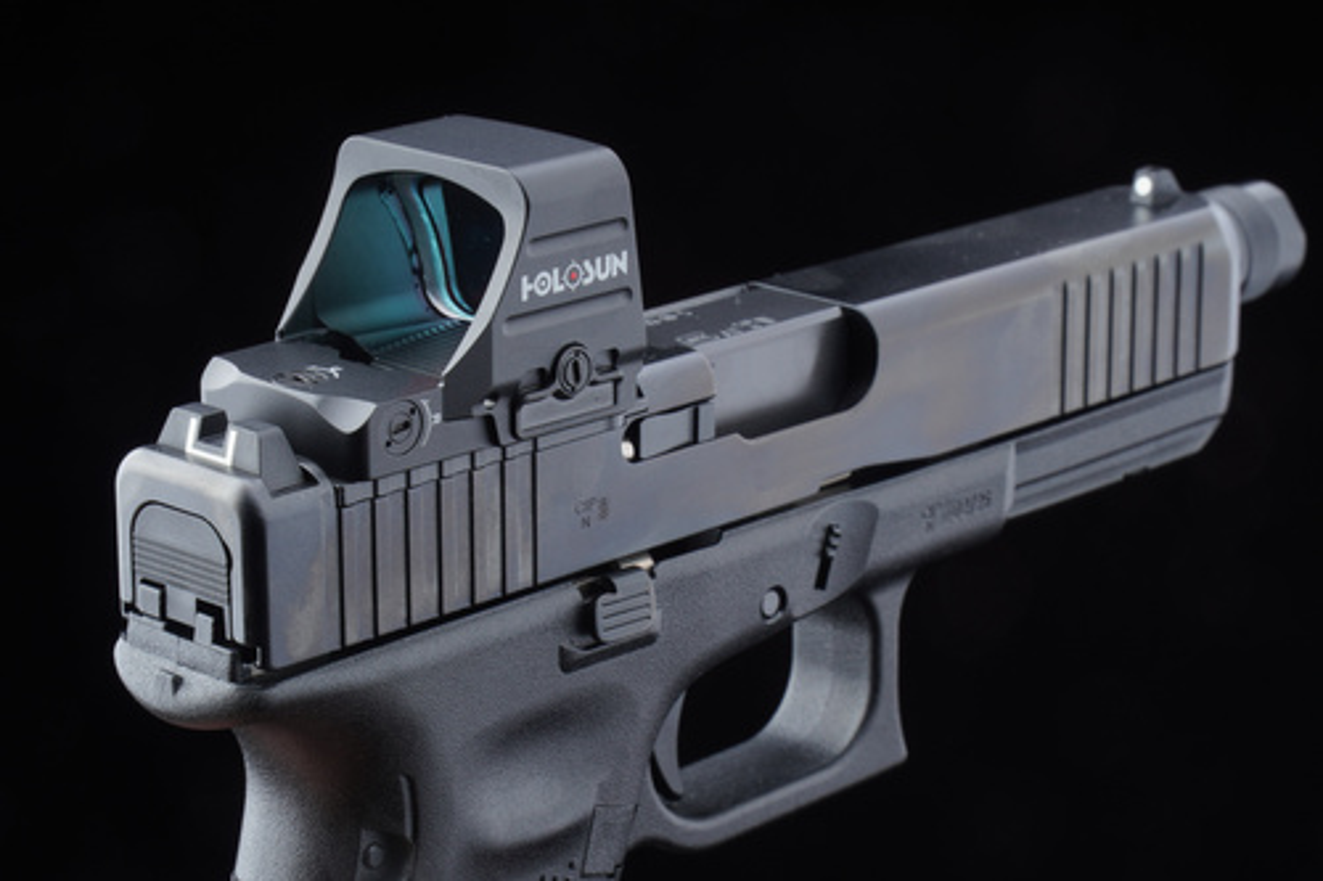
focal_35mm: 99
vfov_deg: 13.8
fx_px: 3637
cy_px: 440
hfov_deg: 20.6
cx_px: 662
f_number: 18
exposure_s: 1/200
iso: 200
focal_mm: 66
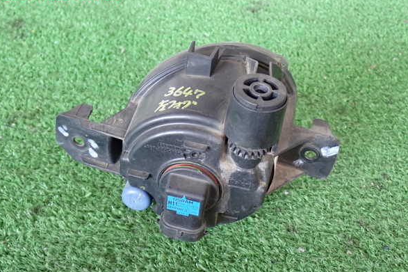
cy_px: 142
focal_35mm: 50
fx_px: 566
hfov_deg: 39.6
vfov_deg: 27.0
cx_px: 201
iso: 640
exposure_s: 1/50
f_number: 3.1
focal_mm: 8.4
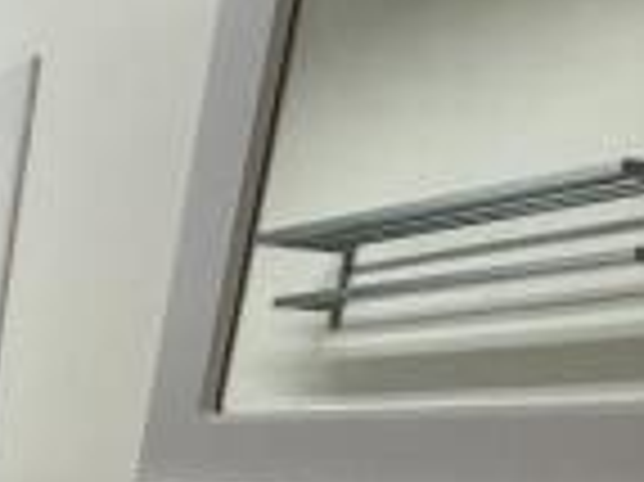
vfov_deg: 21.0
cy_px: 759
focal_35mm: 57
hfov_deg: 22.6
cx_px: -466
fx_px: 1060
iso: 200
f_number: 2.2
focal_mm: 2.22
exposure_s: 1/101
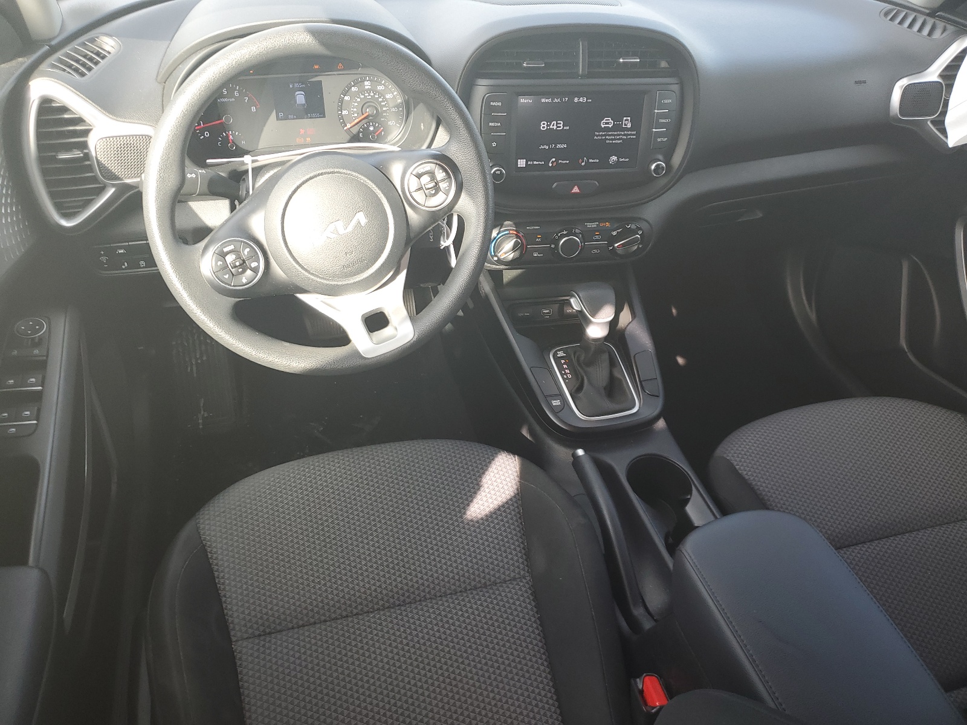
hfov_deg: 67.3
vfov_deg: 53.1
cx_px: 484
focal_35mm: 26
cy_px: 362
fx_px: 726
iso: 50
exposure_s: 1/156
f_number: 1.5
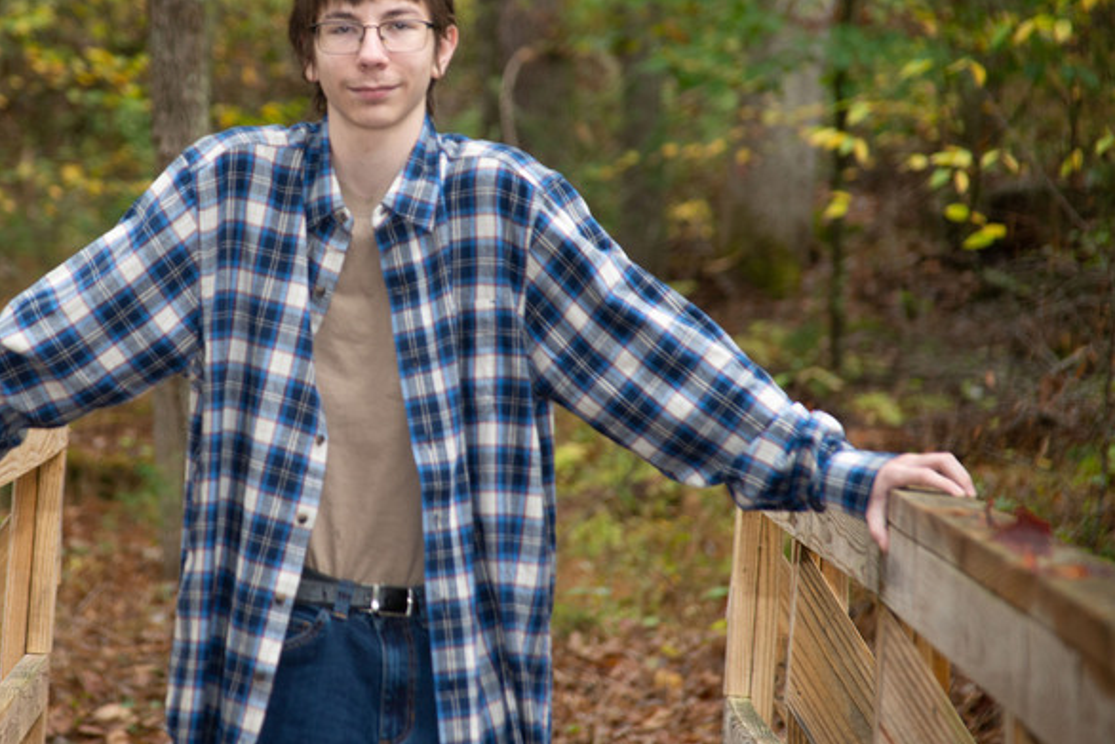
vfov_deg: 5.9
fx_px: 7187
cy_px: 278
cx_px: 362
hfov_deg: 8.9
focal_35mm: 232
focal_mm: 170
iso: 500
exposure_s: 1/100
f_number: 6
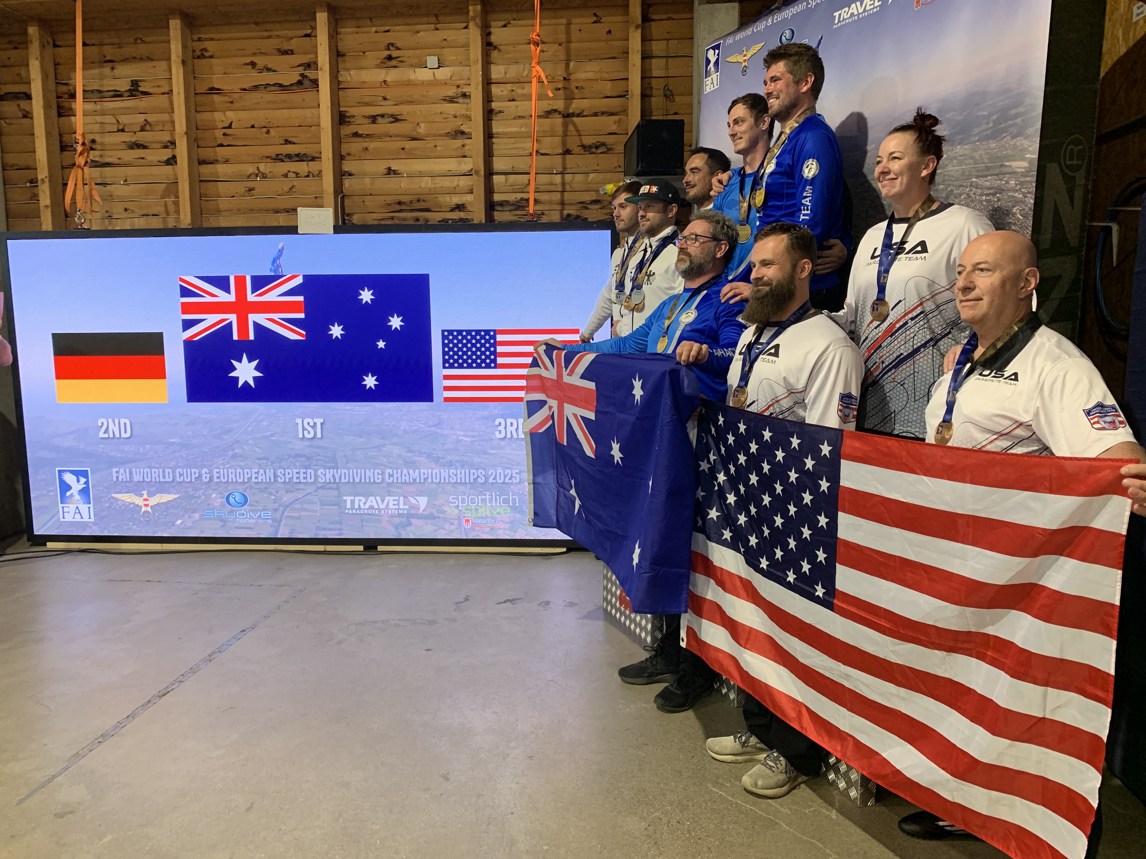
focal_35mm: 26
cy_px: 430
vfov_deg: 53.1
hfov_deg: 67.3
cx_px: 573
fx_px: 861
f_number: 1.8
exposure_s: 1/49
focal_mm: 4.25
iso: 125
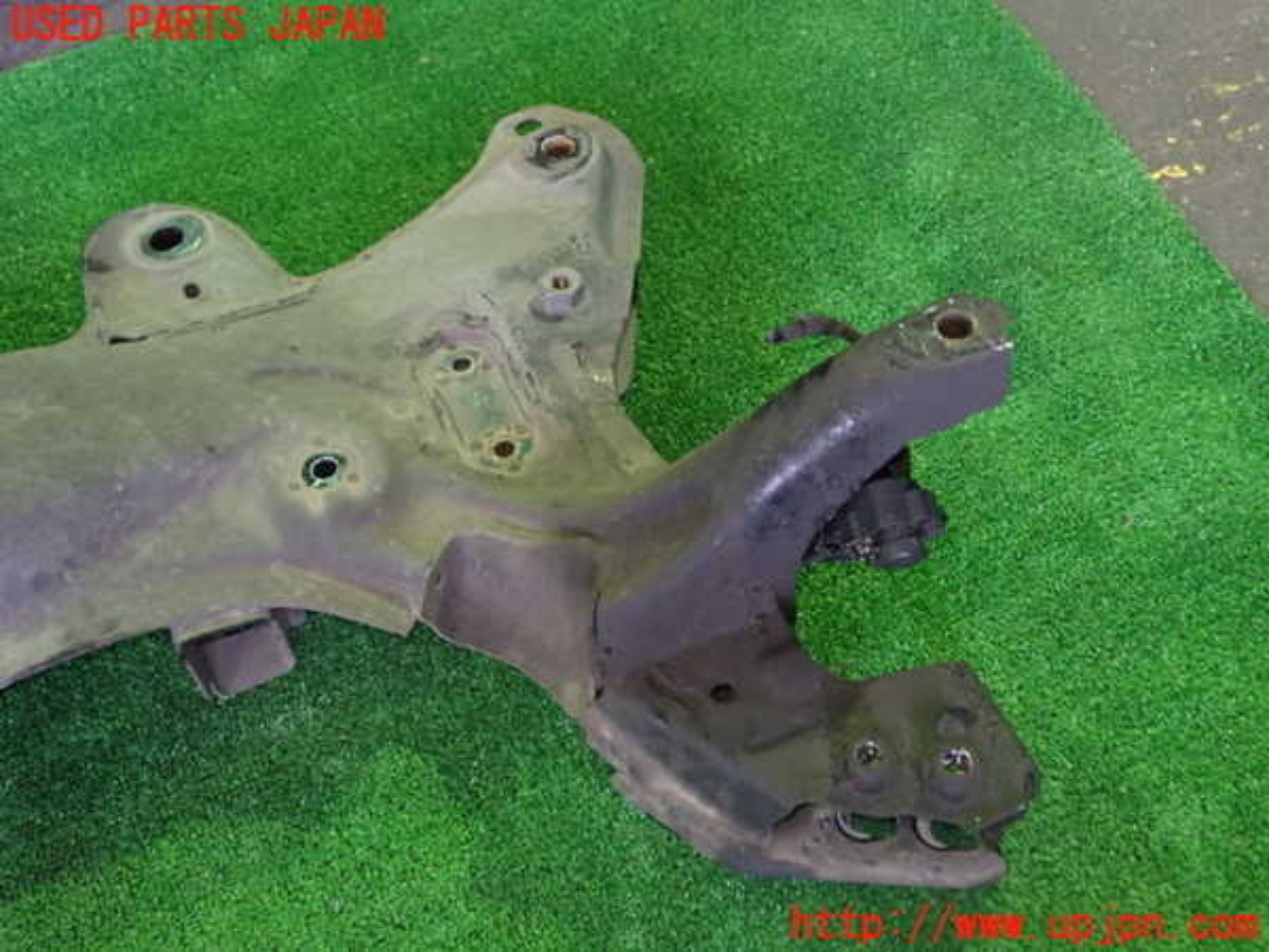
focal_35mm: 41
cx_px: 634
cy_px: 476
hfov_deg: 45.8
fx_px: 1503
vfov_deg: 35.1
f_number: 2.8
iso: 800
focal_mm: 7.31
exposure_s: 1/13
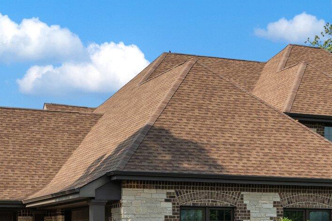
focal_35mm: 89
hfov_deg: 22.6
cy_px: 248
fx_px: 821
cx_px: 255
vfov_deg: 14.9
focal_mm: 21.1
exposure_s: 1/100
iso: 400
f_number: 9
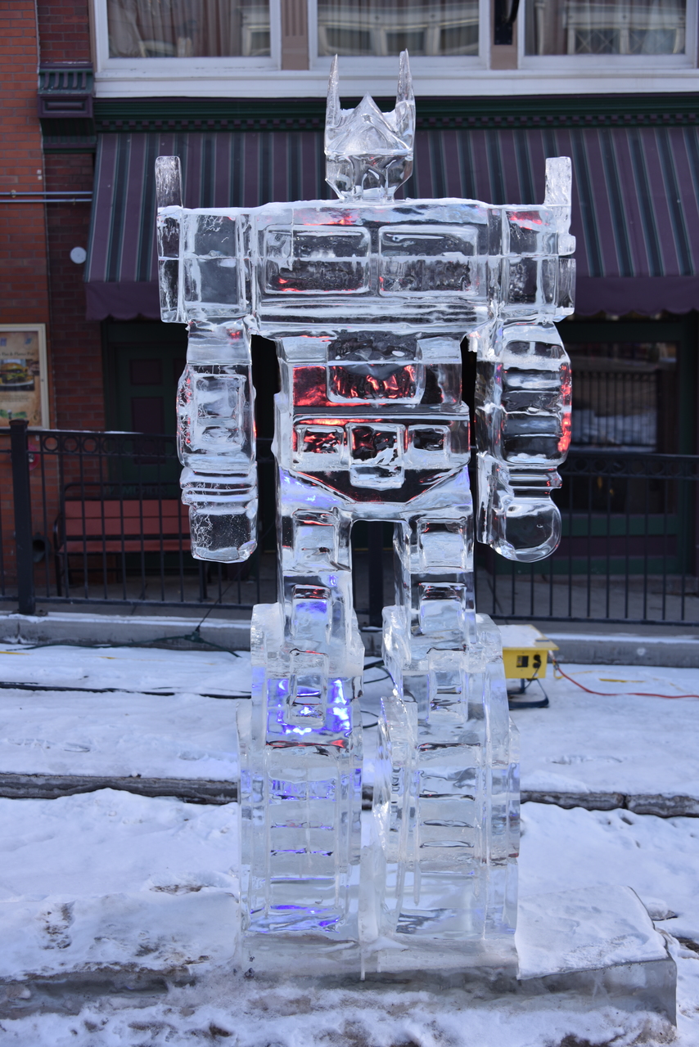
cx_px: 350
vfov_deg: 41.1
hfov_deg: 28.1
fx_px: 1397
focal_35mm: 48
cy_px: 524
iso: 100
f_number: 6.3
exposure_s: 1/160
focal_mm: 48
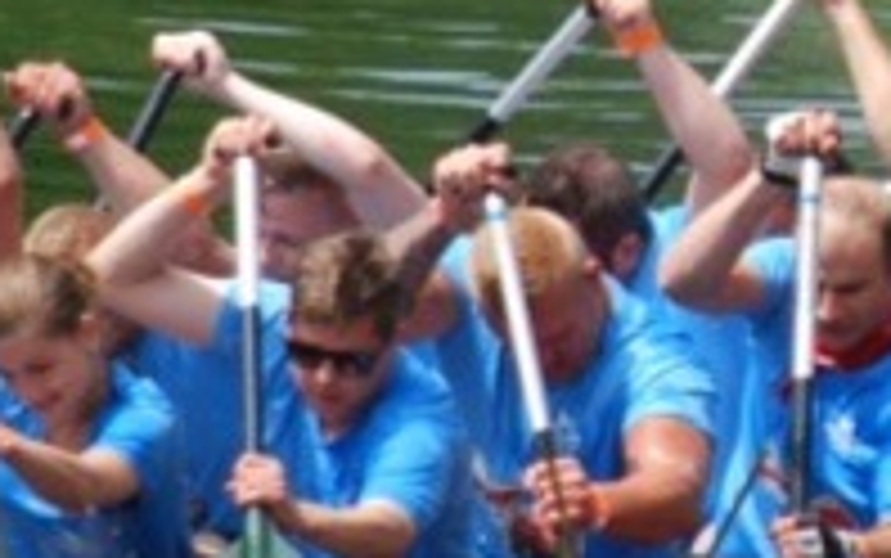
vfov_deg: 0.8
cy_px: 241
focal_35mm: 1584
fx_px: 38486
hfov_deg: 1.3
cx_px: 1269
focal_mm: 200
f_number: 5.6
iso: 200
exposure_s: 1/800
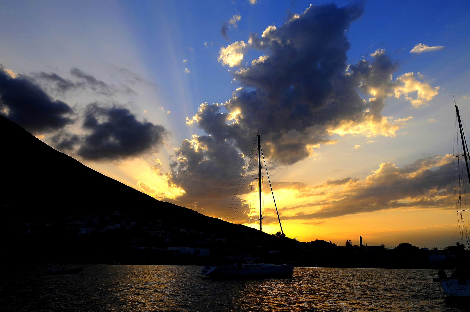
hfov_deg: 55.2
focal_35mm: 34
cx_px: 235
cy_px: 156
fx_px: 450
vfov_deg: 38.3
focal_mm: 23
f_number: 7.1
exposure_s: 1/500
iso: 200
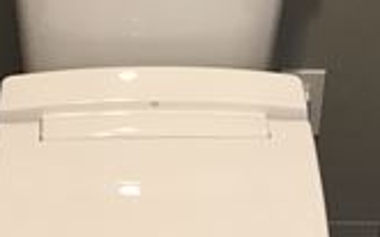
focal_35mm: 115
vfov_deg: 11.1
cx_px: 177
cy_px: -55
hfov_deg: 18.1
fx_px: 1191
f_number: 1.8
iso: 64
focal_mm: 3.99
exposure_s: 1/17
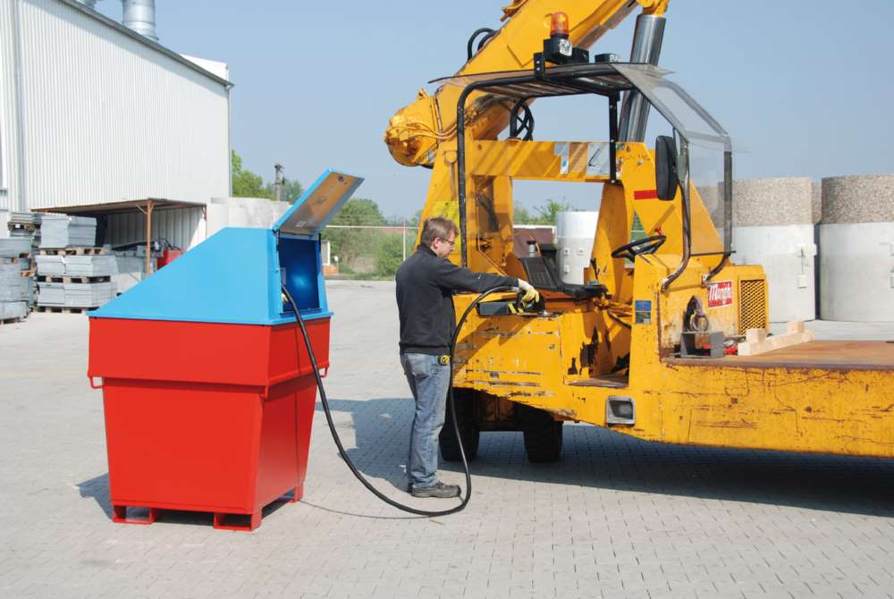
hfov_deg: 42.3
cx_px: 447
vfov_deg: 29.0
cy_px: 300
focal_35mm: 46
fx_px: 1156
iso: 100
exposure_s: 1/125
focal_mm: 31
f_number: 5.6
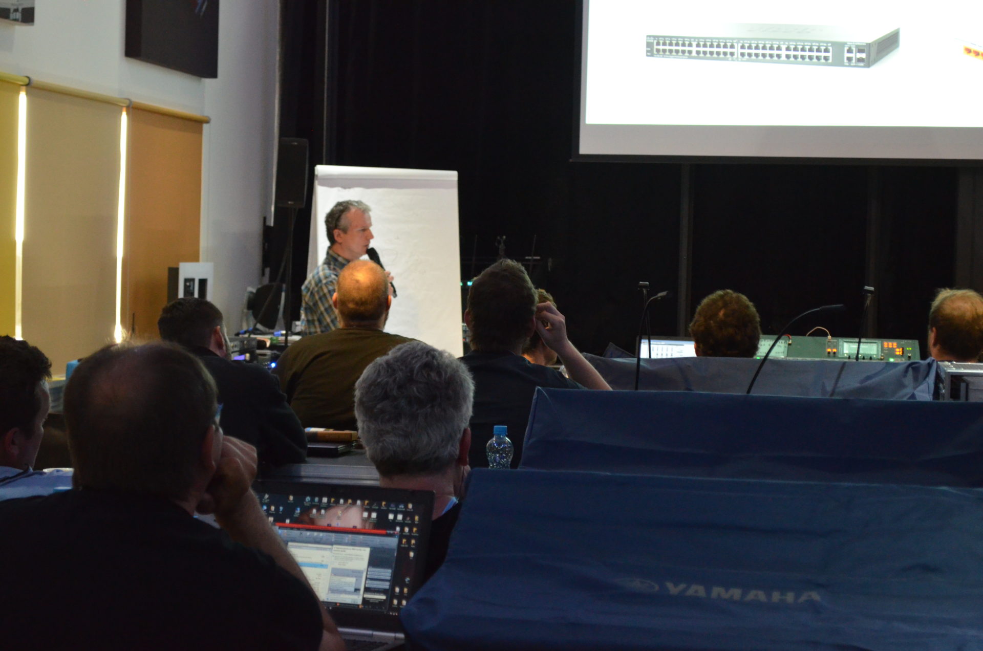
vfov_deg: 16.5
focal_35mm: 82
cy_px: 326
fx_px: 2248
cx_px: 492
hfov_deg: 24.7
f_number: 5.6
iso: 2800
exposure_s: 1/30
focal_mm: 55
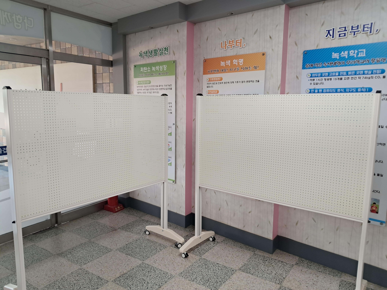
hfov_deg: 65.3
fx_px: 302
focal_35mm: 27
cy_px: 145
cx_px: 194
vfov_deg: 51.4
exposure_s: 1/50
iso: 125
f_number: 1.8
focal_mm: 4
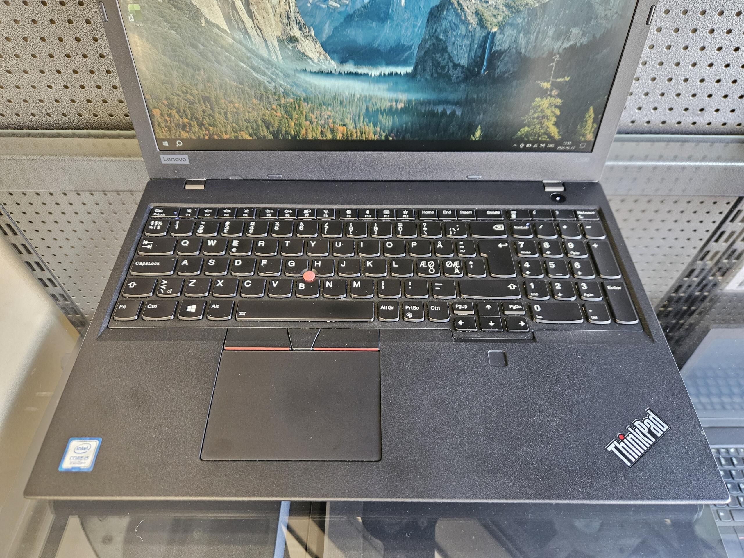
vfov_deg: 58.9
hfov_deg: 73.9
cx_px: 372
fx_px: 494
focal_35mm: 23
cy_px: 279
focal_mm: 5.4
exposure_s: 1/50
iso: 800
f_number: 1.8
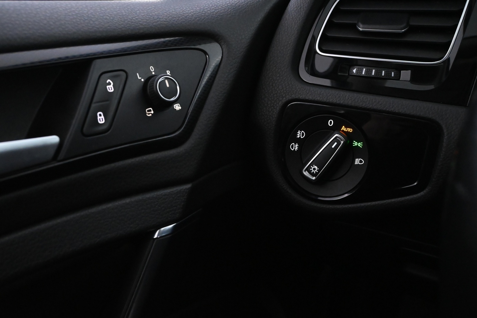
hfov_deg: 58.3
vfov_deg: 40.8
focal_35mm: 32
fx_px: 427
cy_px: 159
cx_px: 238
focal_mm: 21.5
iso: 6400
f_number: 5.6
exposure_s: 1/50
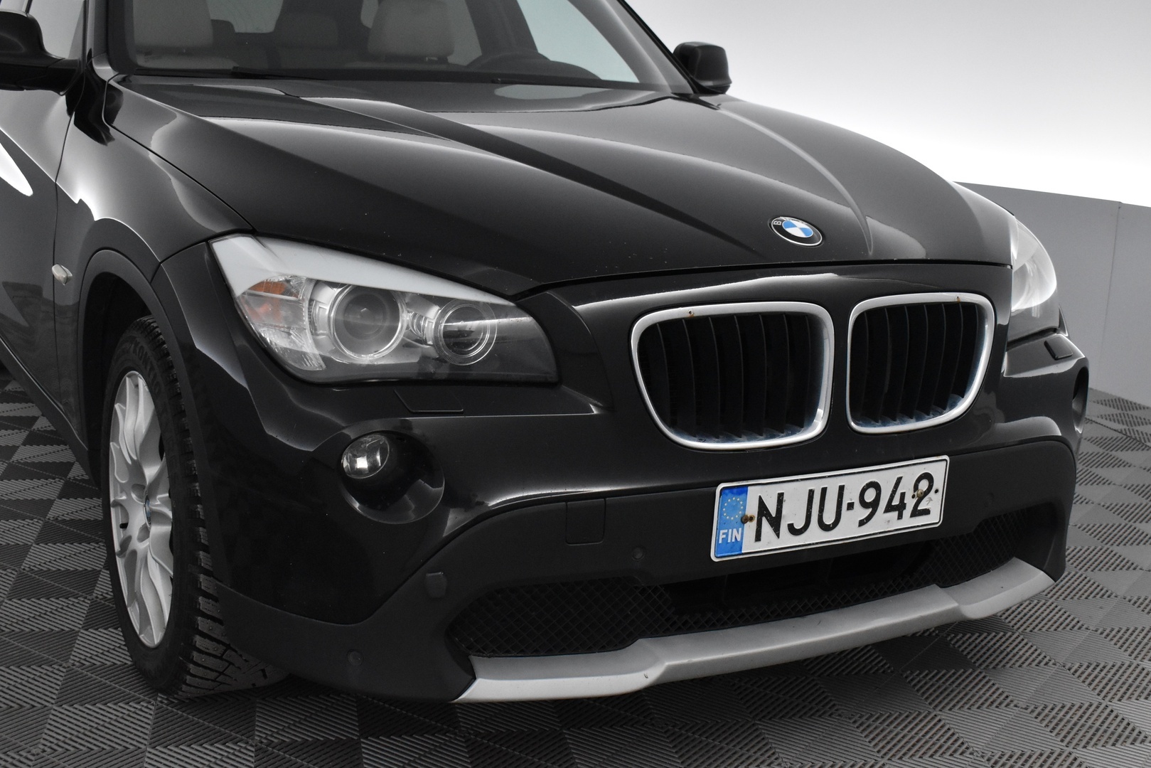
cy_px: 384
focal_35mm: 45
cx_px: 576
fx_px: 1439
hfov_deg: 43.6
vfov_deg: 29.9
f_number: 6.3
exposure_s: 1/160
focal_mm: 30
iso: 3200
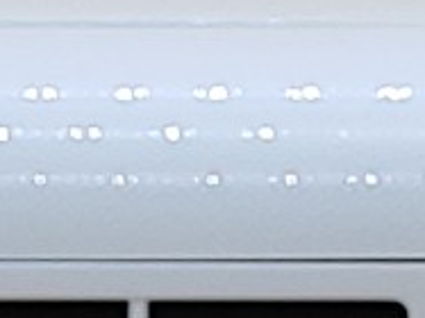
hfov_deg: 5.6
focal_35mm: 355
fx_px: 4356
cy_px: 436
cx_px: -7
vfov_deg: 4.2
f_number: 1.8
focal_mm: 4.36
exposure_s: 1/130
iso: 50
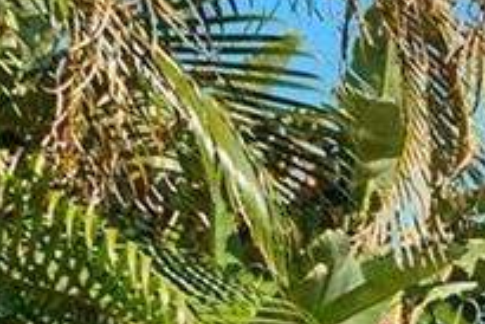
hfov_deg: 12.4
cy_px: 911
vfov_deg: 9.6
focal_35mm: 117
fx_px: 1577
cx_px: 1261
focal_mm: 10
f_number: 8
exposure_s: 1/250
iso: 200
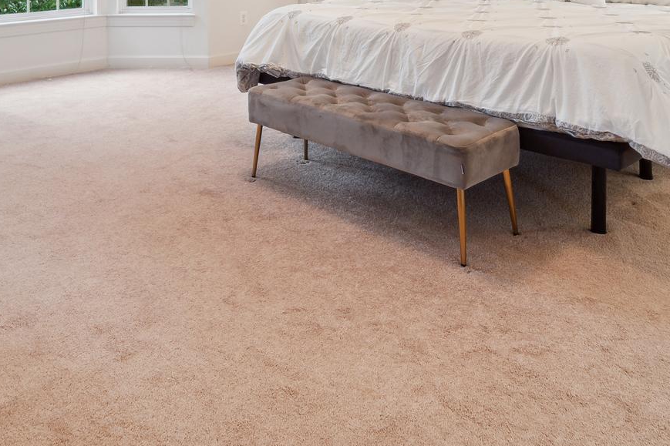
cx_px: 300
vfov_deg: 35.7
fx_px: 614
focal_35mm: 33
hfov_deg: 57.1
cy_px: -9
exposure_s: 1/6
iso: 400
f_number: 7.1
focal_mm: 14
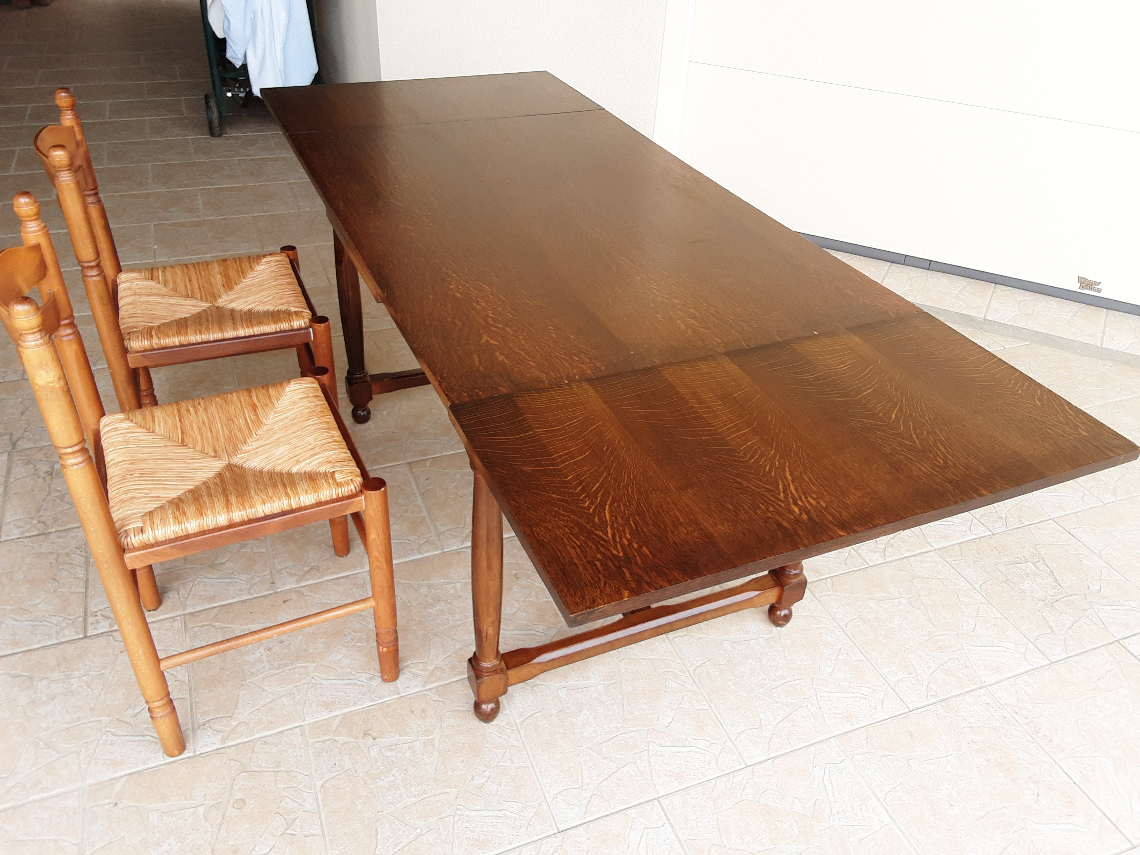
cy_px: 428
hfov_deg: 65.3
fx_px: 889
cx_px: 570
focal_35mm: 27
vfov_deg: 51.4
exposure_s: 1/139
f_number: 1.9
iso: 40
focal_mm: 2.91
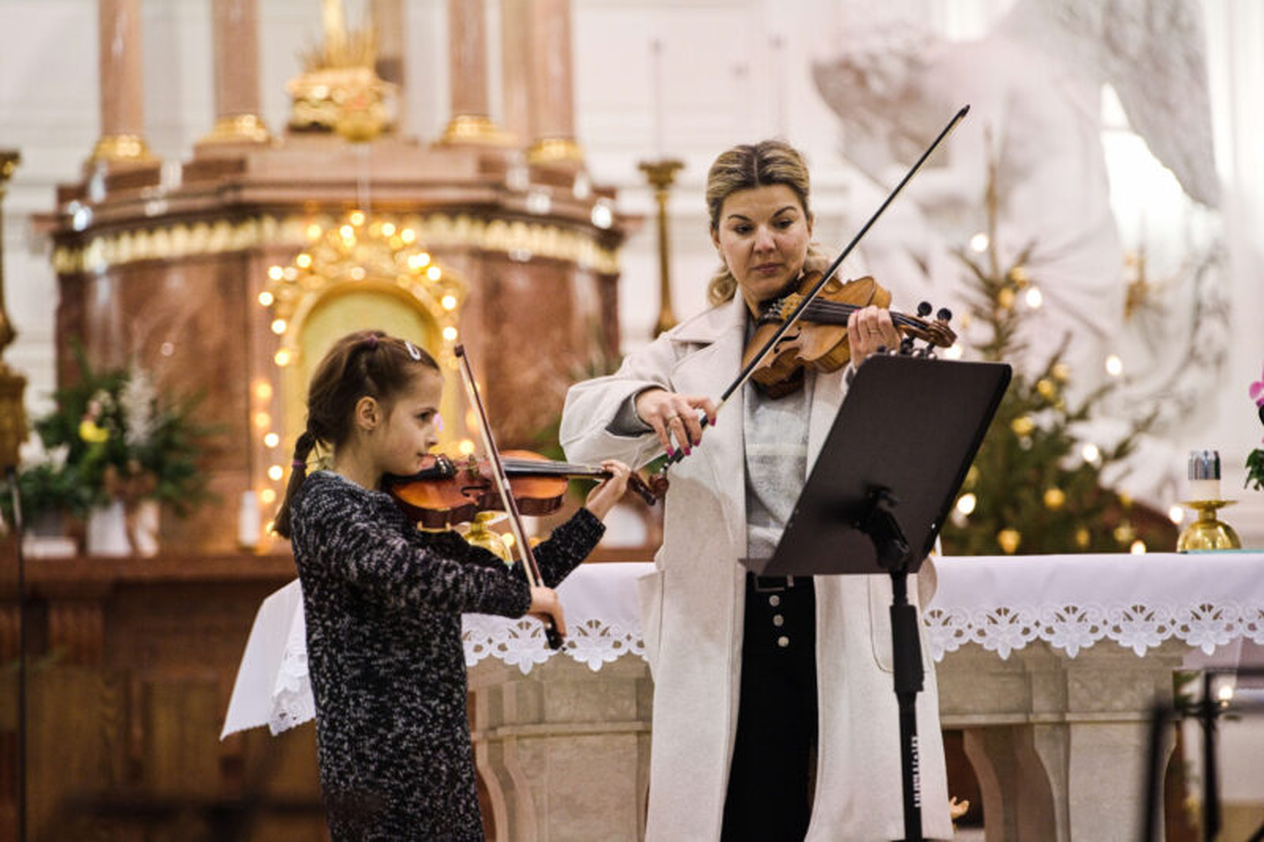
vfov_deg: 11.6
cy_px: 421
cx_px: 632
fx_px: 4142
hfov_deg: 17.4
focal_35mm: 118
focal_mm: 118
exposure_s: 1/200
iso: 5000
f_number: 2.8
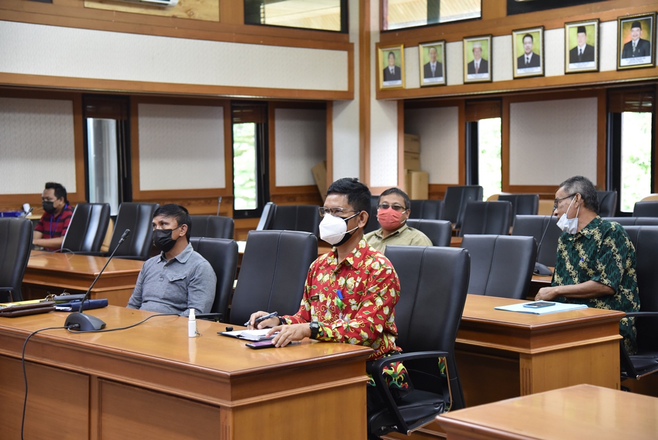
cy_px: 220
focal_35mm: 62
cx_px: 329
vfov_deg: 21.9
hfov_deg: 32.4
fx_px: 1134
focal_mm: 62
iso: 2500
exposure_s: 1/80
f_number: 4
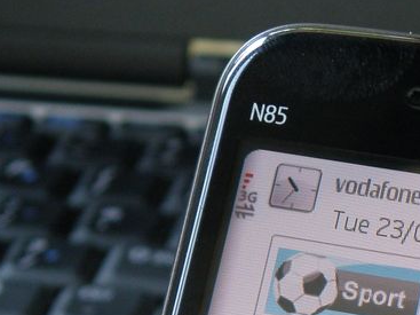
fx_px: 2462
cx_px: 314
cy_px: 399
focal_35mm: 203
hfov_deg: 9.7
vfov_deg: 7.2
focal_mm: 11.06
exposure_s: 1/50
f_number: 3.6
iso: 125
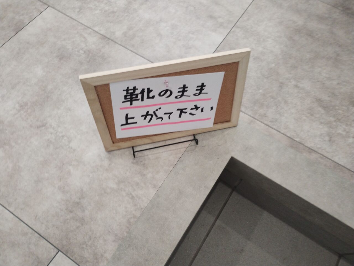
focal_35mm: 28
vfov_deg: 49.9
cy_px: 133
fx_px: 287
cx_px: 177
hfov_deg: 63.4
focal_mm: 4.27
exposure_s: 1/33.3
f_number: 1.8
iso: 816
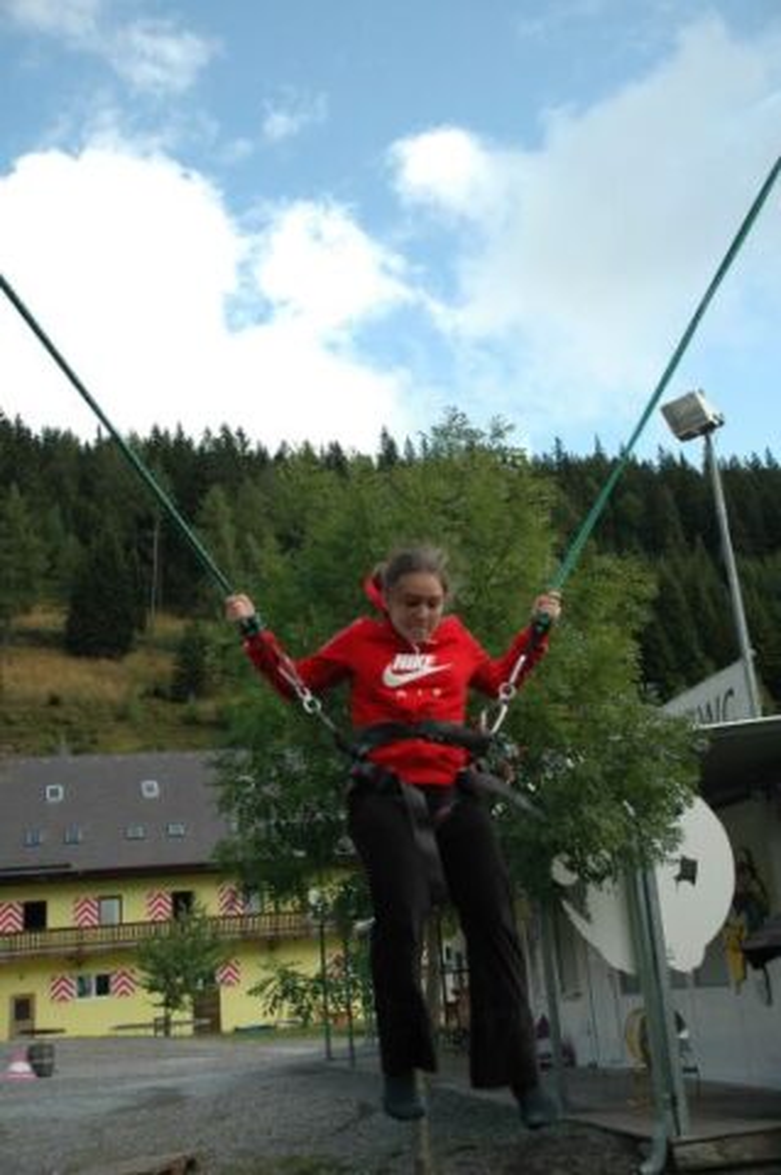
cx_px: 390
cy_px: 588
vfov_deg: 49.6
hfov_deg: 34.1
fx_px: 1272
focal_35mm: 39
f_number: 4
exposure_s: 1/640
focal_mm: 26
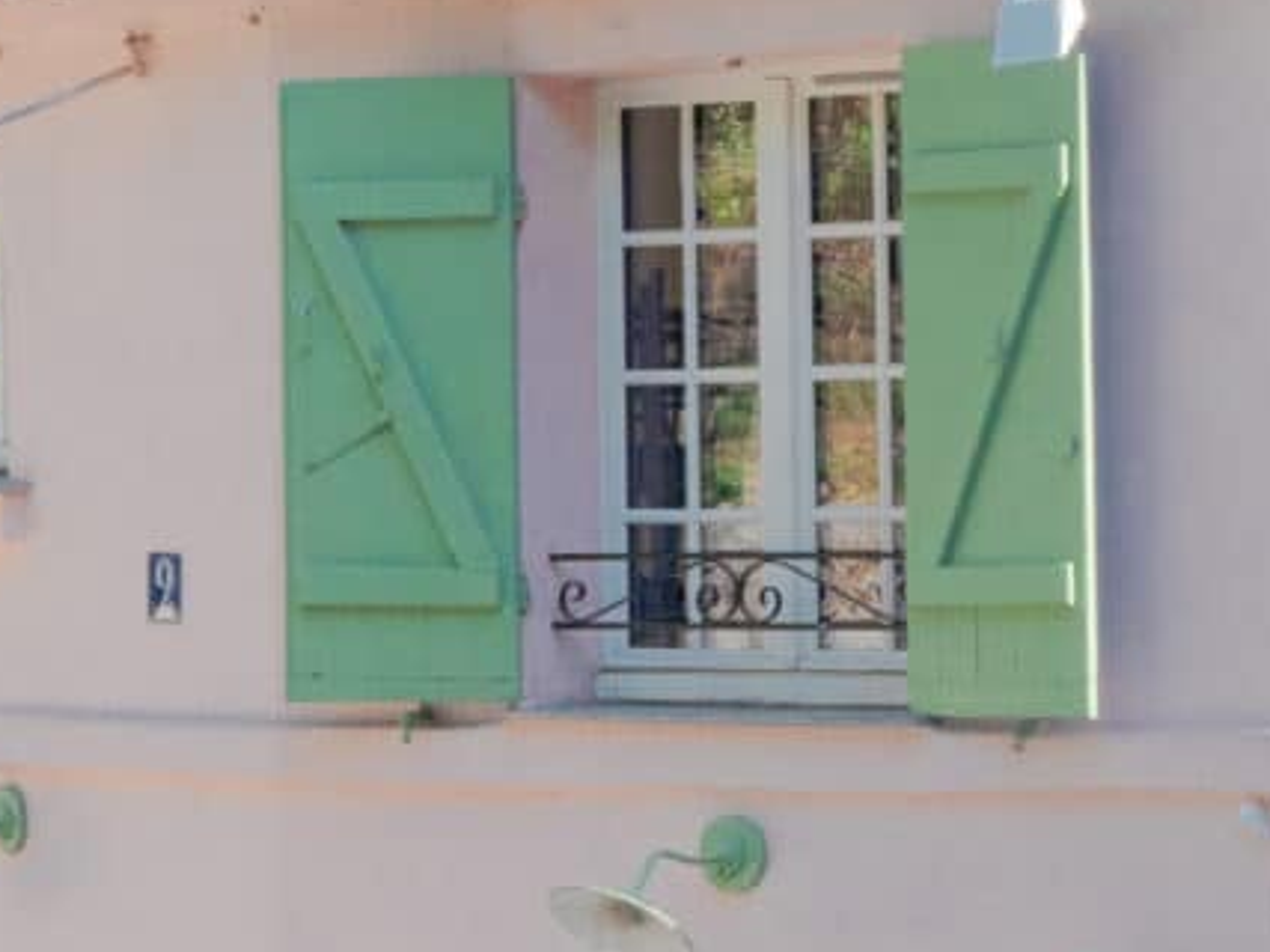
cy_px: 394
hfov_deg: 8.7
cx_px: -1472
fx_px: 7776
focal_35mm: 212
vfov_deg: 7.0
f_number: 7.1
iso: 800
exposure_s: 1/1600
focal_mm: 46
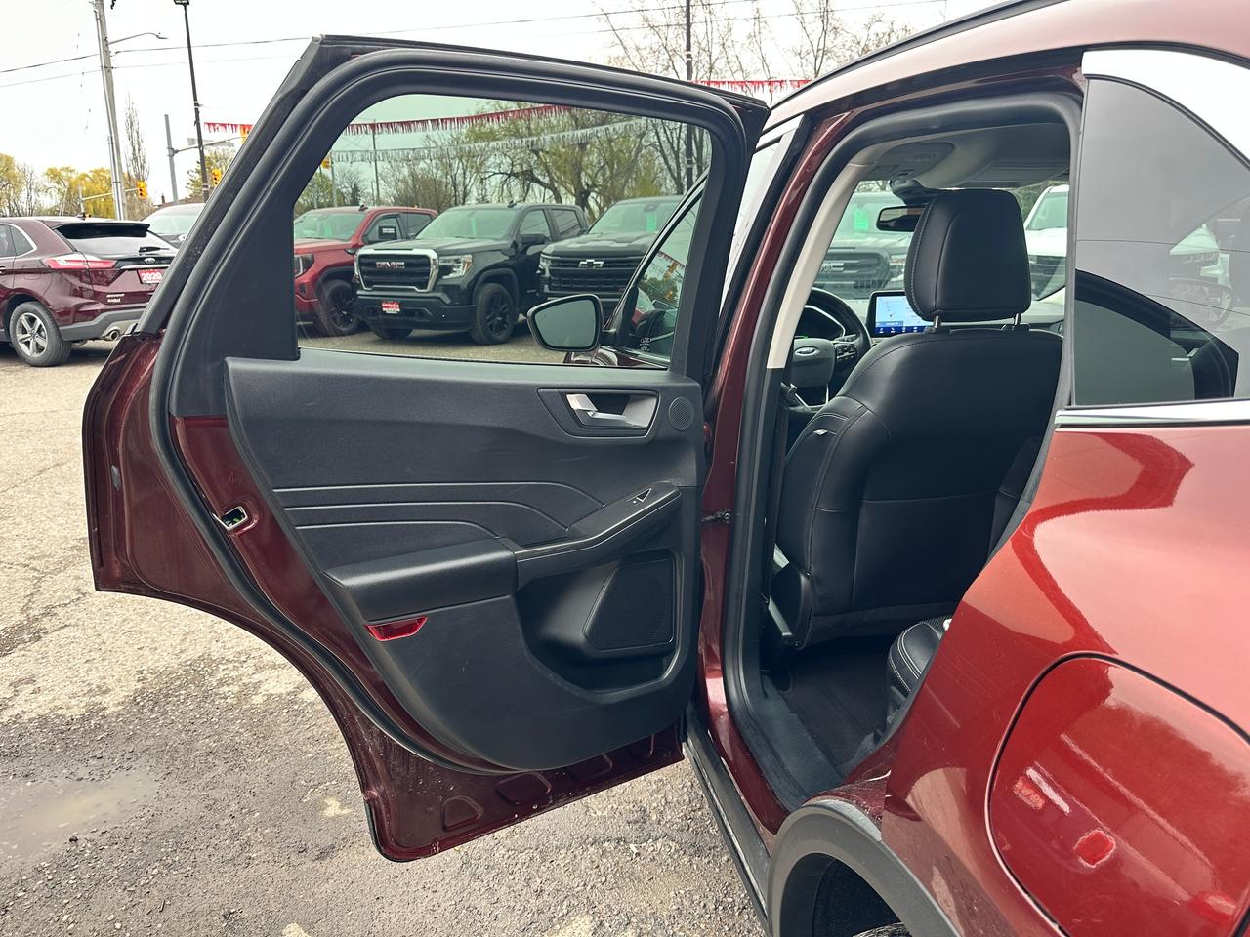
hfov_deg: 71.6
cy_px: 468
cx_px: 625
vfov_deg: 56.8
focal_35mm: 24
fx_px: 867
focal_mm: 6.86
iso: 64
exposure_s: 1/121
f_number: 1.78
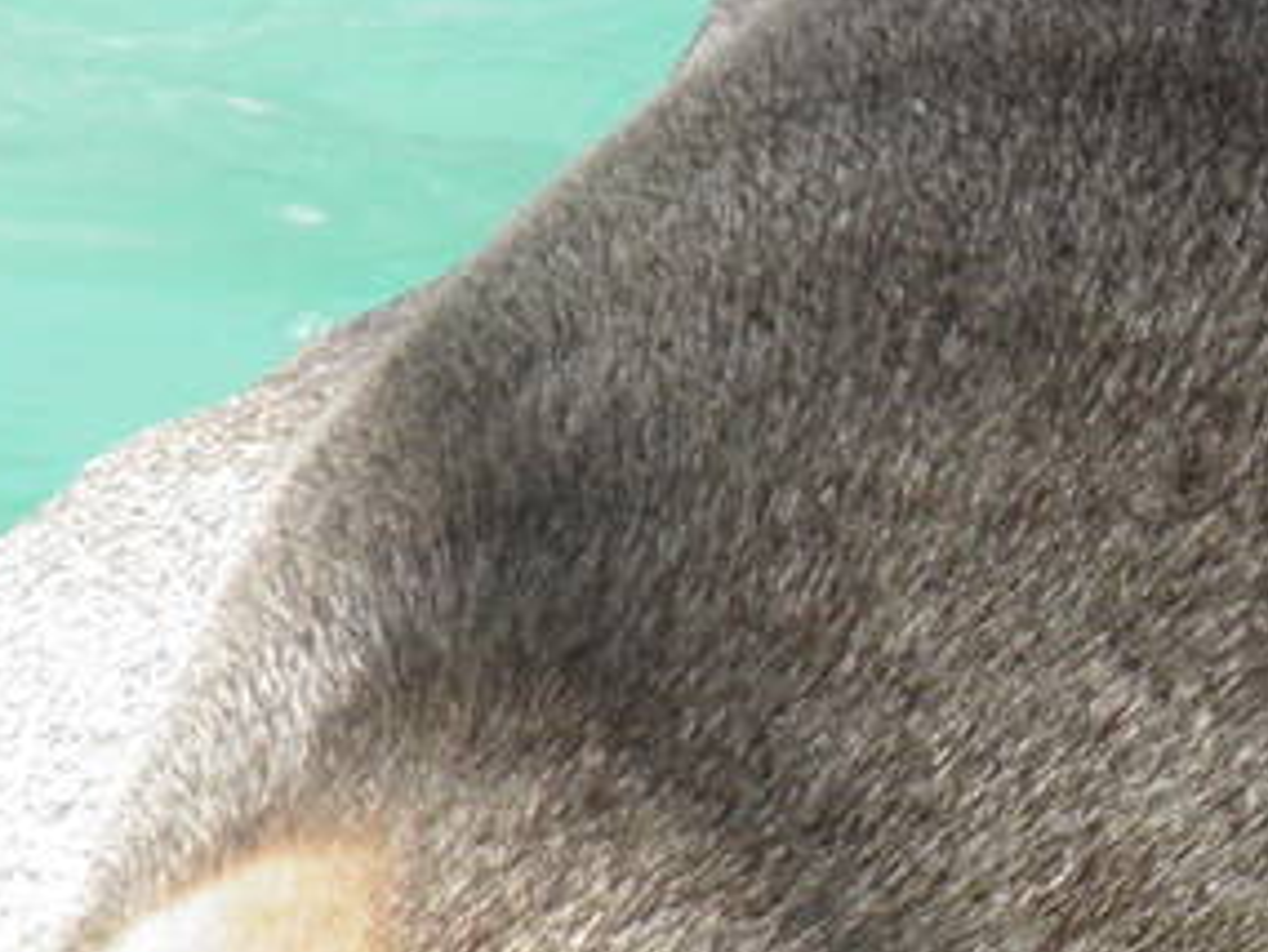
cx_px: 2434
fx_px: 16454
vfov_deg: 3.3
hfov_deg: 4.4
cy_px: 881
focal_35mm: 449
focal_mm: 14.4
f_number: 5.5
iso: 50
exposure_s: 1/100
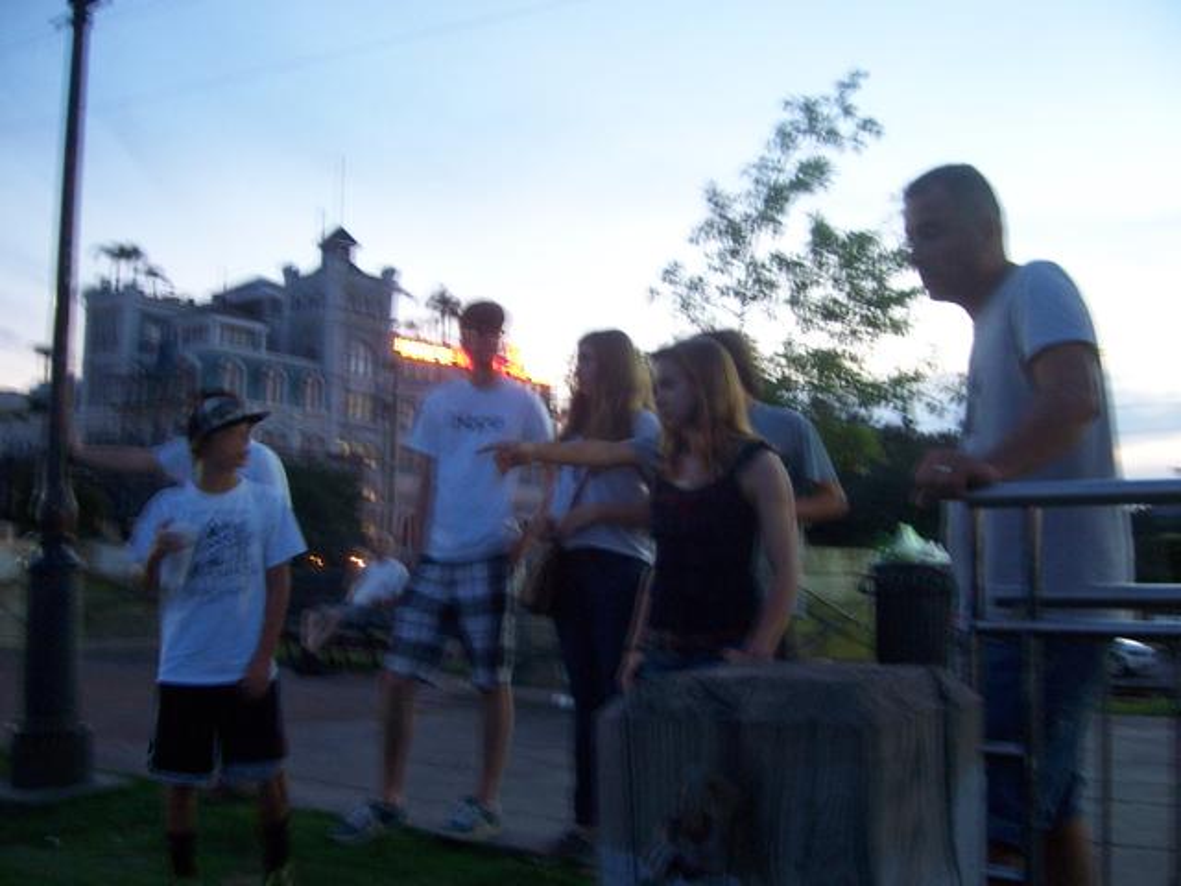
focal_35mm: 36
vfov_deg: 39.7
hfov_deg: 51.4
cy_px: 443
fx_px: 1228
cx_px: 590
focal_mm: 6
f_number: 3
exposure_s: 1/4
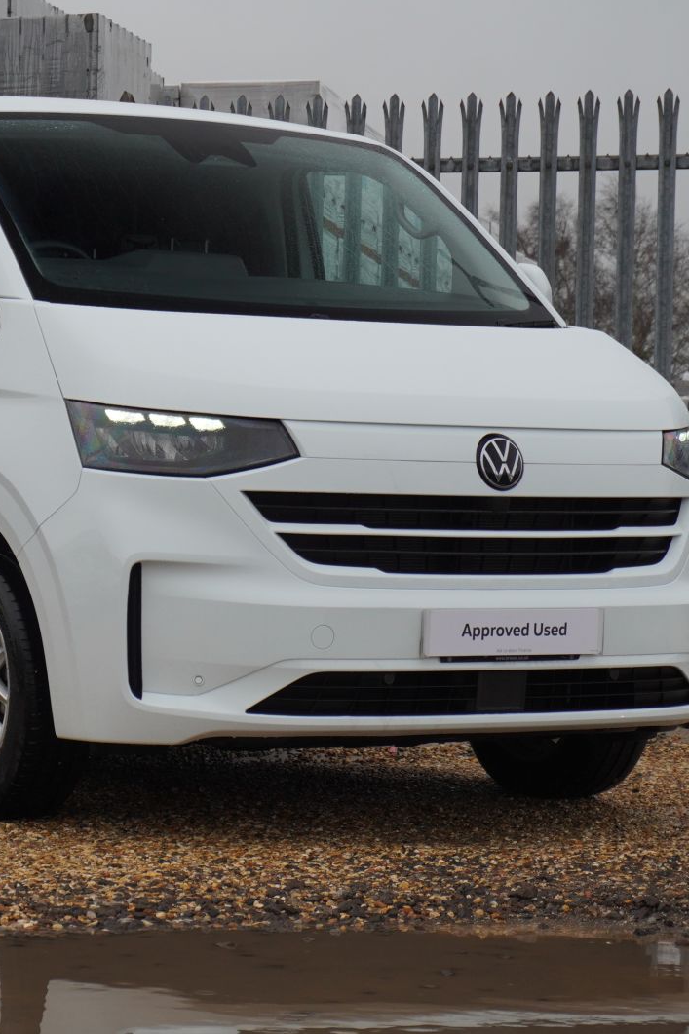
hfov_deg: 12.1
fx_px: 3245
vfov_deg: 18.1
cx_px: 96
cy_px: 517
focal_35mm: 113
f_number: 5.6
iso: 400
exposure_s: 1/200
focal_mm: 50
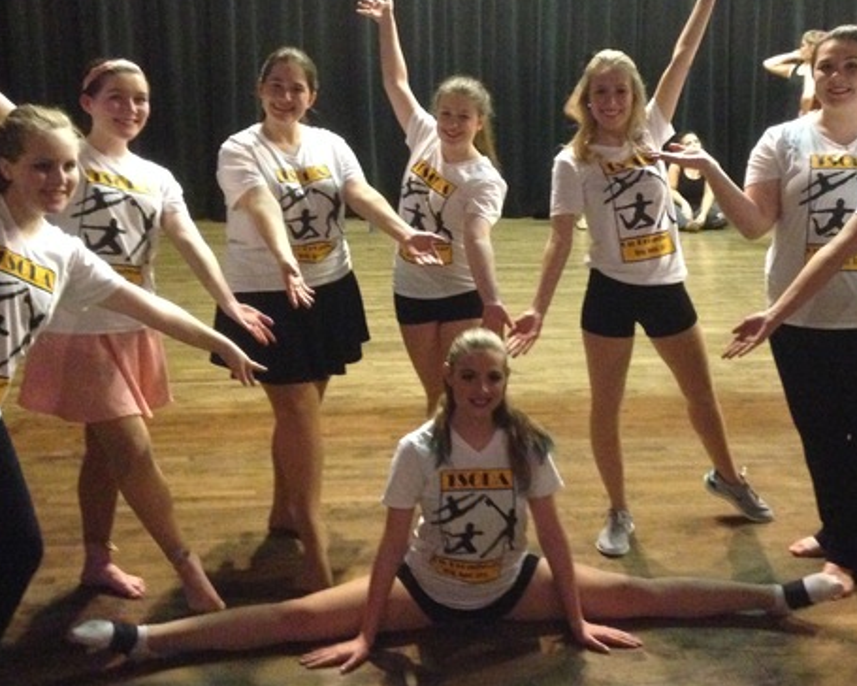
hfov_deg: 36.6
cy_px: 262
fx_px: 1294
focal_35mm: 51
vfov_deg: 29.6
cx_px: 497
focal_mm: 4.12
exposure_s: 1/15
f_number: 2.4
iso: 800
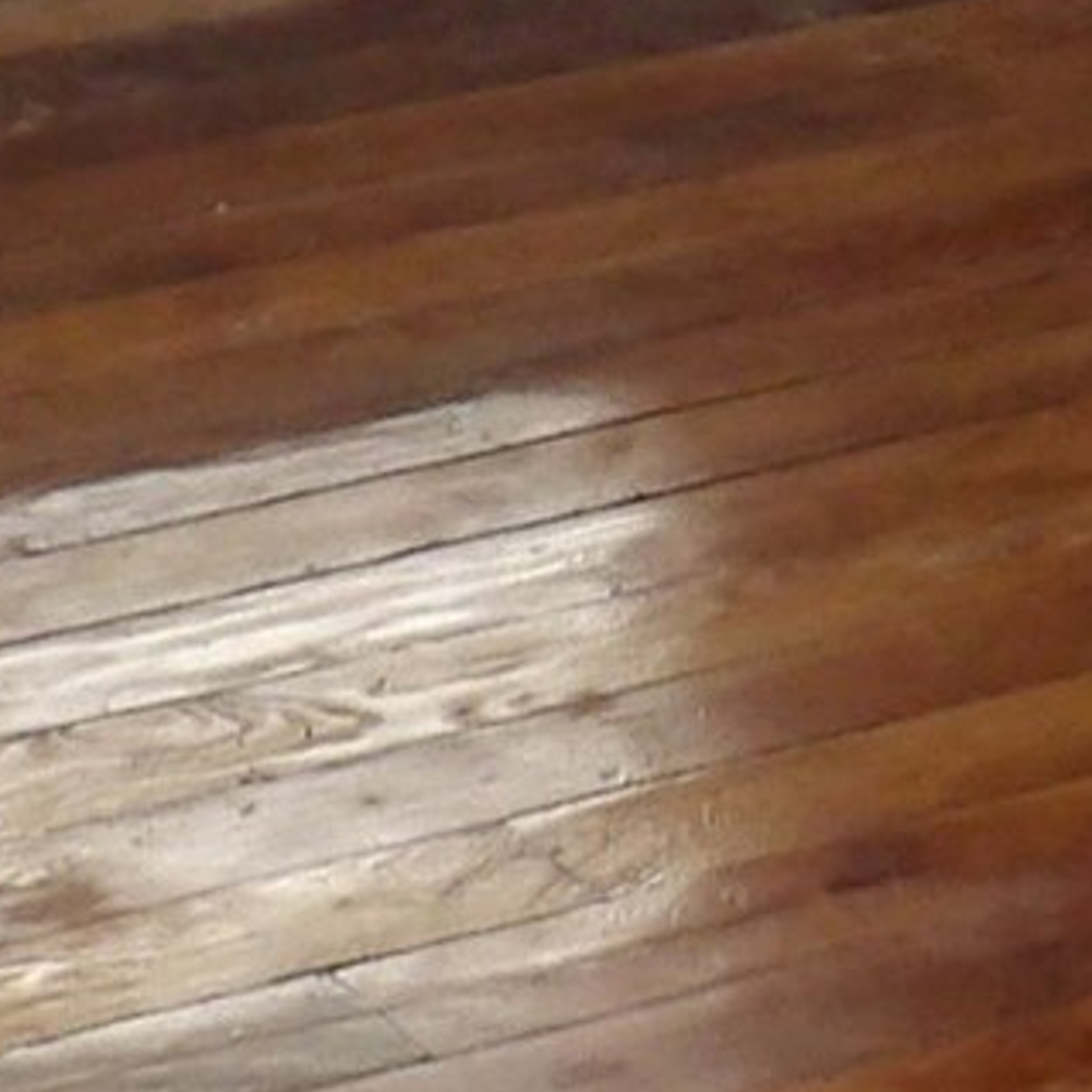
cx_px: 935
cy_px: -811
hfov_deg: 8.6
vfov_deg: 8.3
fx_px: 7281
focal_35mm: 204
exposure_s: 1/33
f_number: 3.2
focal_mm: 4.3
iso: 200
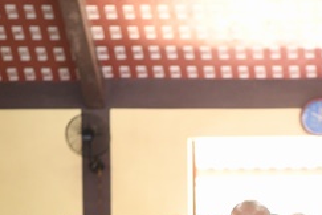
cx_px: 250
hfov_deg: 11.0
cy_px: 277
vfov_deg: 7.3
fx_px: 1672
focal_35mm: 187
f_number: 3.2
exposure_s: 1/125
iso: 2500
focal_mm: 70
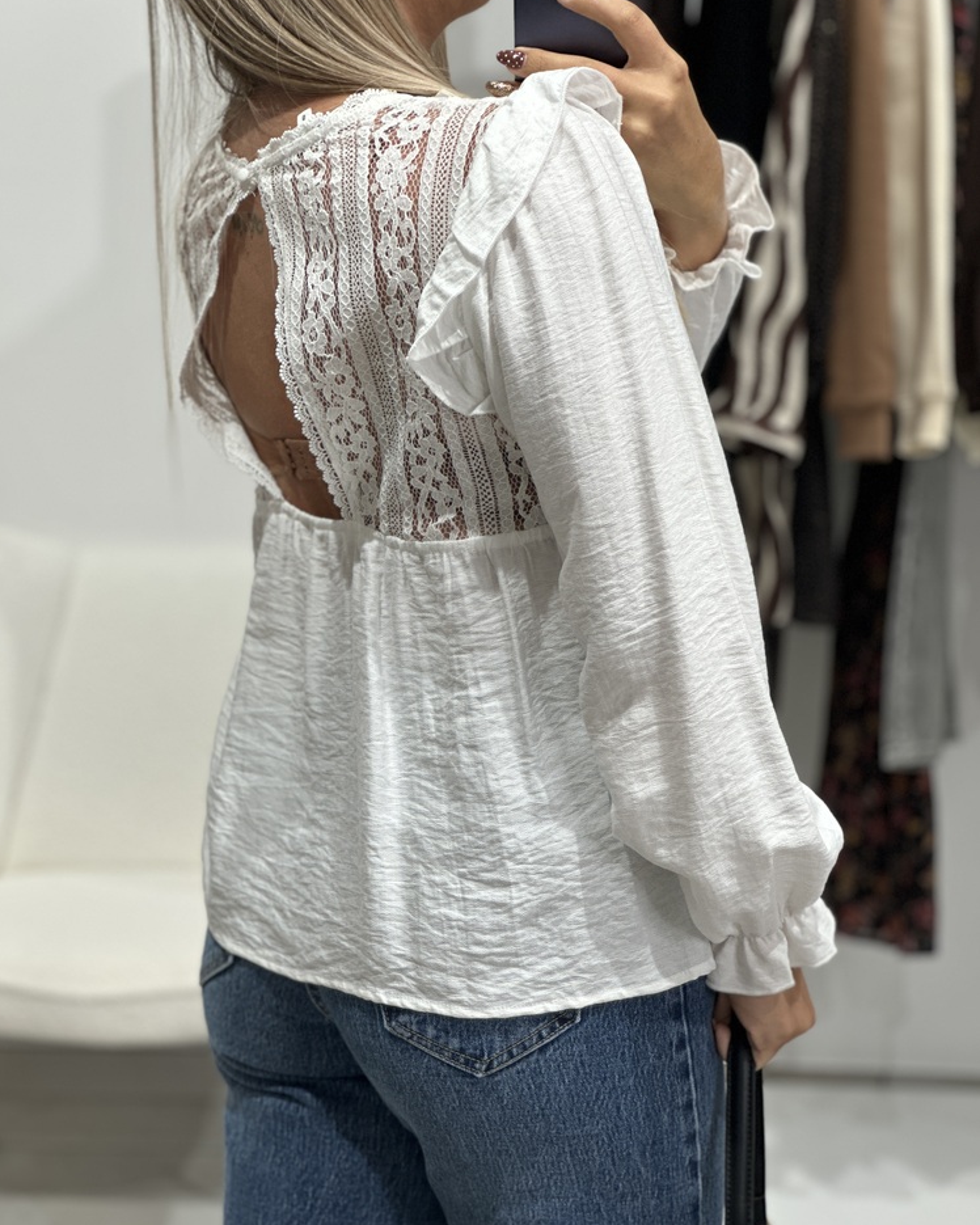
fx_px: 2937
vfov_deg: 23.6
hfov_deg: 18.9
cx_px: 486
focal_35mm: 81
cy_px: 641
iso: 80
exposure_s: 1/100
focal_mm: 9
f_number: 2.8
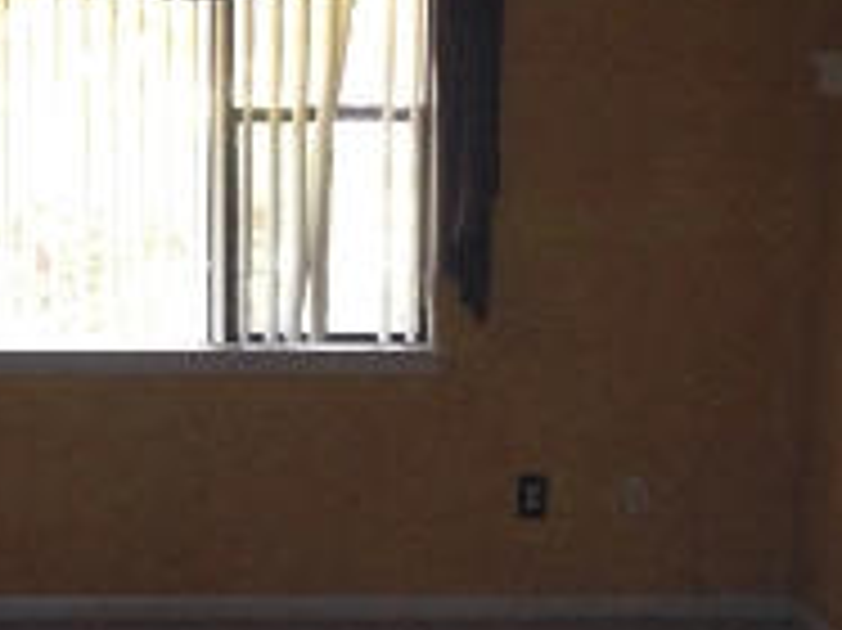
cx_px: 72
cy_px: 585
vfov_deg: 13.0
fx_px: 2747
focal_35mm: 113
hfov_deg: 17.2
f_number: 2.4
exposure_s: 1/16
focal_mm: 4.12
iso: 250
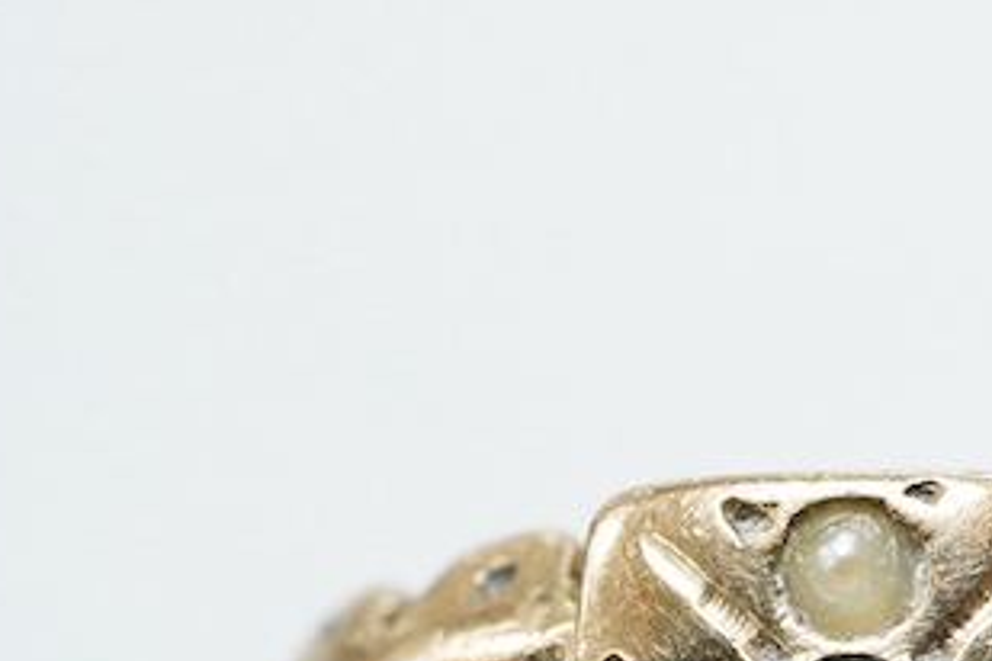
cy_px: 748
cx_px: 783
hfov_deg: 15.6
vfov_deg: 10.3
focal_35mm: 131
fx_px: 3609
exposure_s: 1/50
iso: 2500
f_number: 16
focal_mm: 30
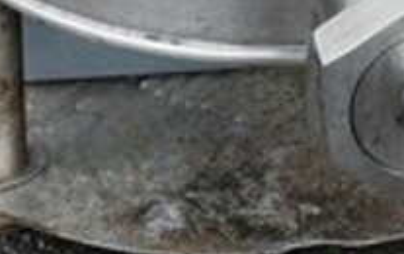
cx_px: 328
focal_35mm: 108
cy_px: -444
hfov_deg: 19.1
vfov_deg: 9.9
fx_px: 1191
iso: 50
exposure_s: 1/148
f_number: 2.4
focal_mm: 4.3
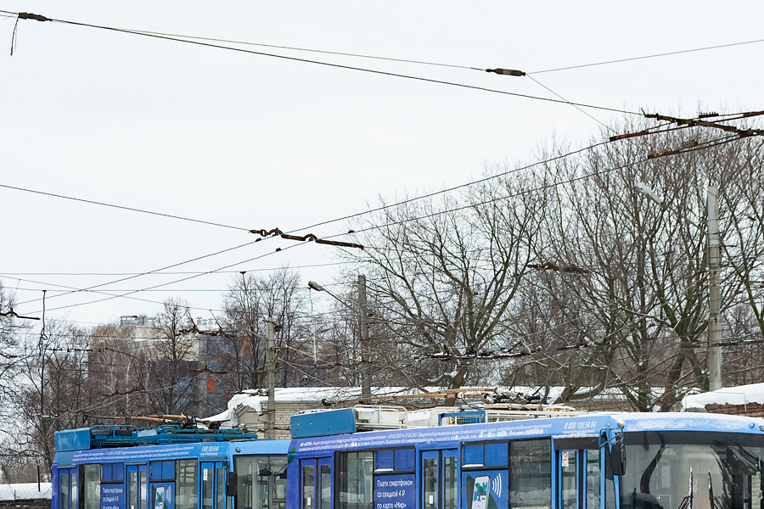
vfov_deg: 13.7
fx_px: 2122
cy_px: 321
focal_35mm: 100
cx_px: 441
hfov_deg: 20.4
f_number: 5.3
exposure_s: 1/320
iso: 200
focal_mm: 40
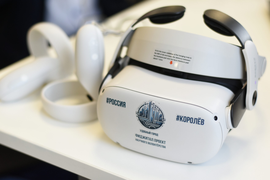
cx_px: 135
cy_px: 90
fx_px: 562
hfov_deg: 27.0
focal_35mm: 75
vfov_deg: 18.2
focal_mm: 50
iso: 800
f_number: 1.8
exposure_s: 1/500
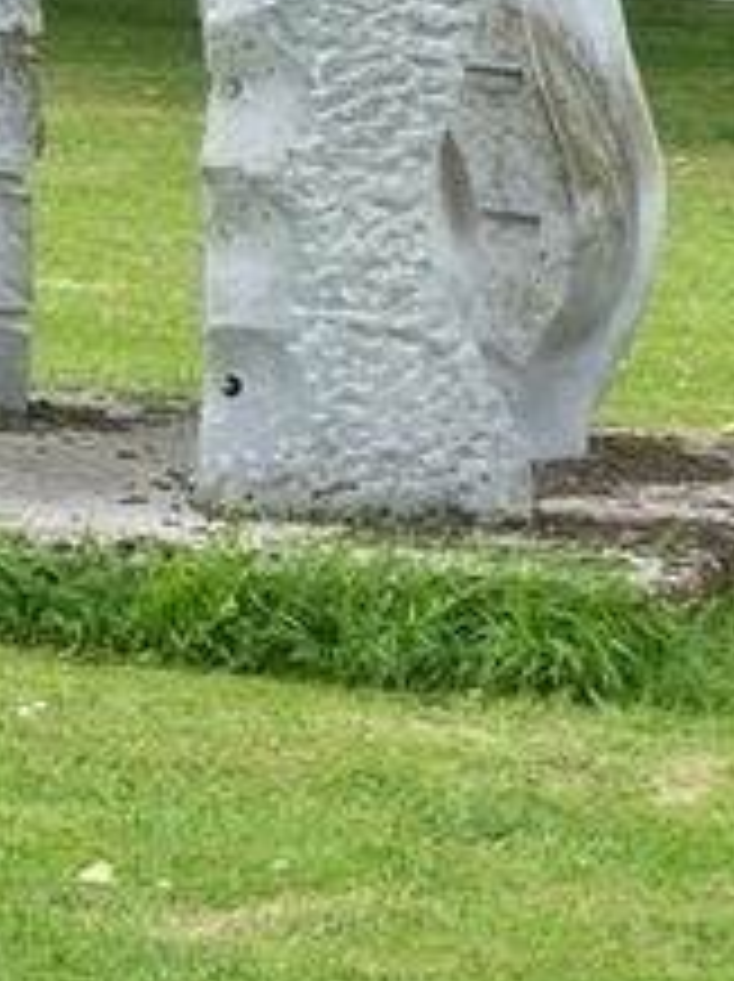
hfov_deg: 5.8
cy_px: -310
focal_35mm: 256
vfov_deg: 7.7
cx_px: 135
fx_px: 7252
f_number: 4
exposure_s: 1/200
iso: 125
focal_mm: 16.8
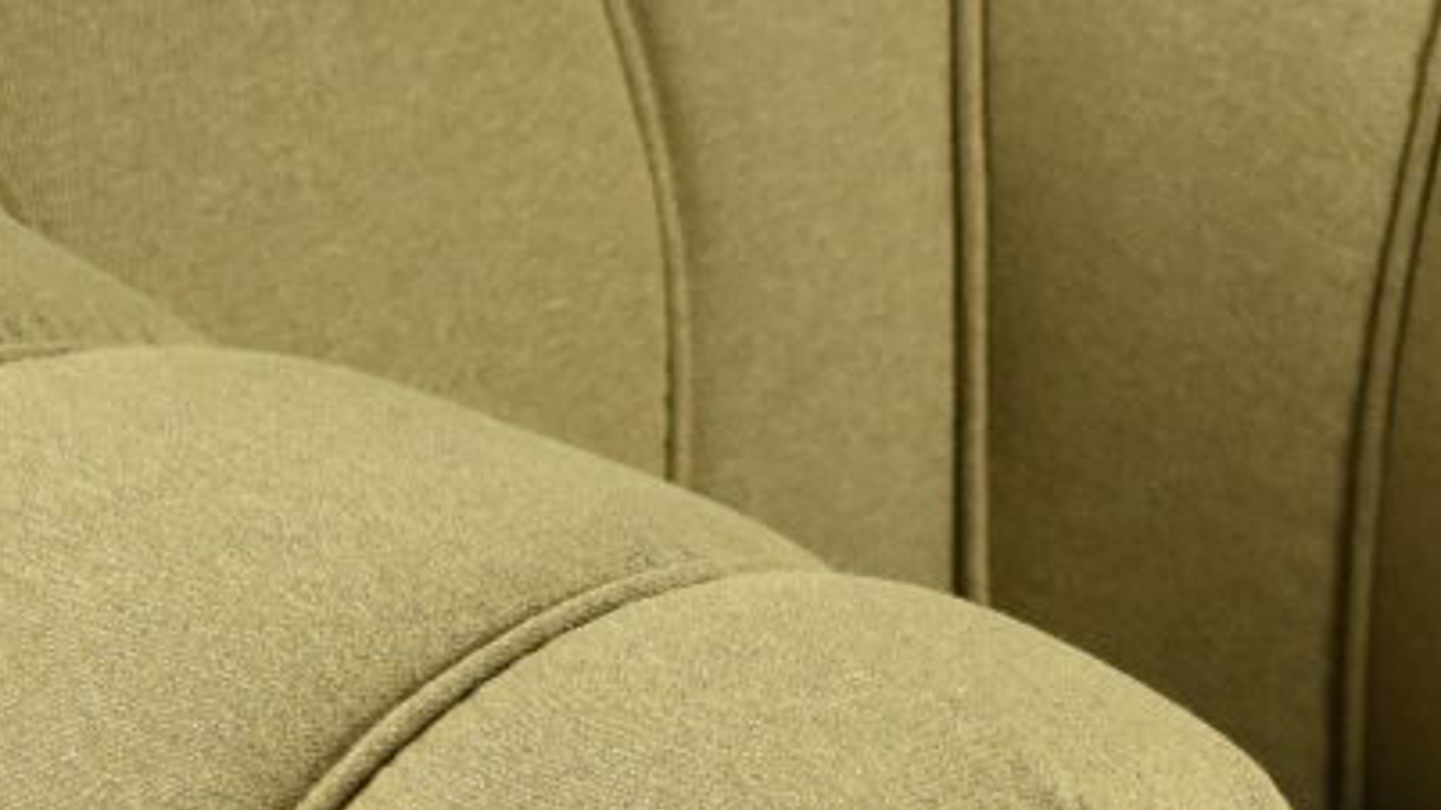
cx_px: 810
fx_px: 8711
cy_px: 1097
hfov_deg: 9.5
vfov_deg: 5.3
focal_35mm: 228
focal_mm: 36
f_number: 4.8
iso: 800
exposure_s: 1/100
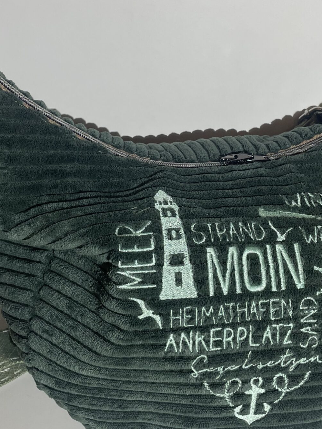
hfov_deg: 29.0
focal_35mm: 50
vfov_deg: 37.9
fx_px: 620
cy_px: 156
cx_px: 190
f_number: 1.6
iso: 100
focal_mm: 4.2
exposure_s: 1/110
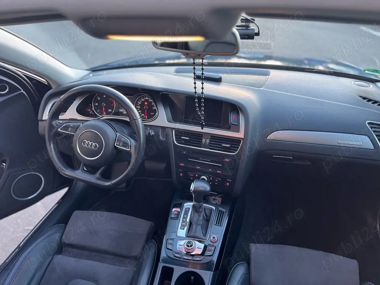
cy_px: 142
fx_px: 285
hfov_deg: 67.3
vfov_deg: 53.1
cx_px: 190
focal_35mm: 26
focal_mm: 5.1
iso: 125
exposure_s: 1/65
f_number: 1.6
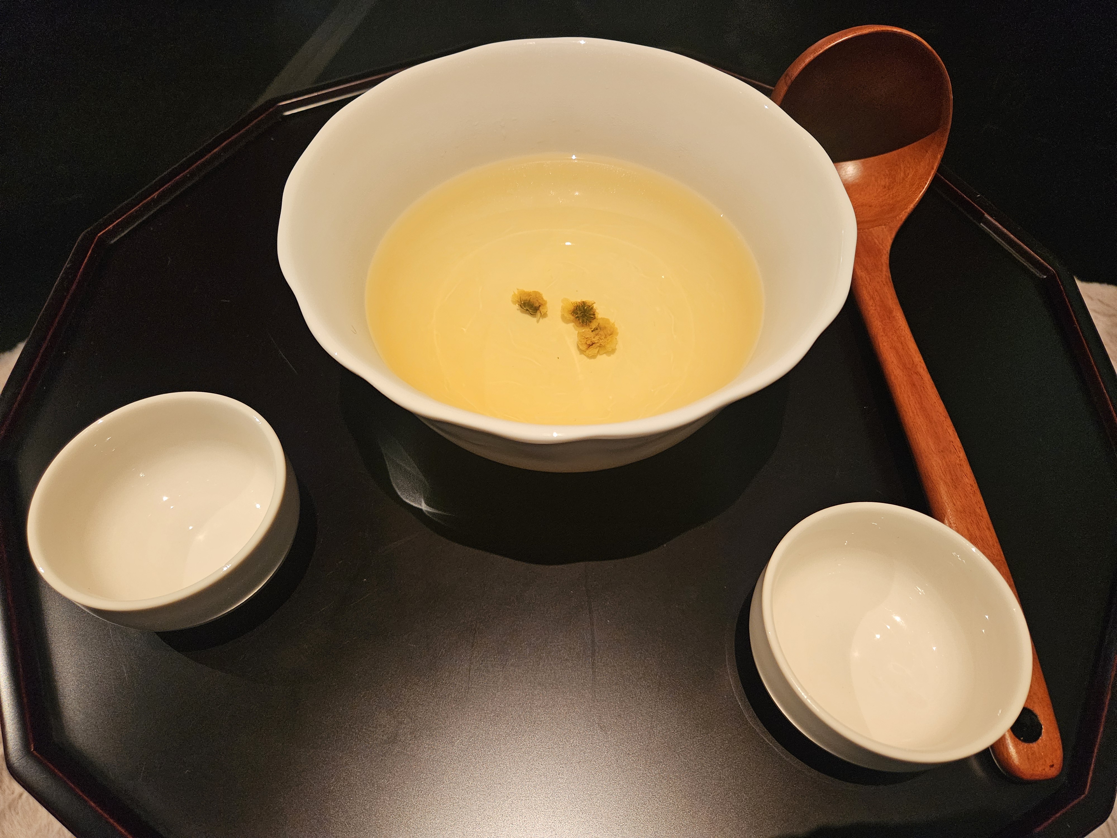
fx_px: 742
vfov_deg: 58.9
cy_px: 419
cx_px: 558
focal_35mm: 23
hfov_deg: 73.9
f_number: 1.8
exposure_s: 1/120
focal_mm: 5.4
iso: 500
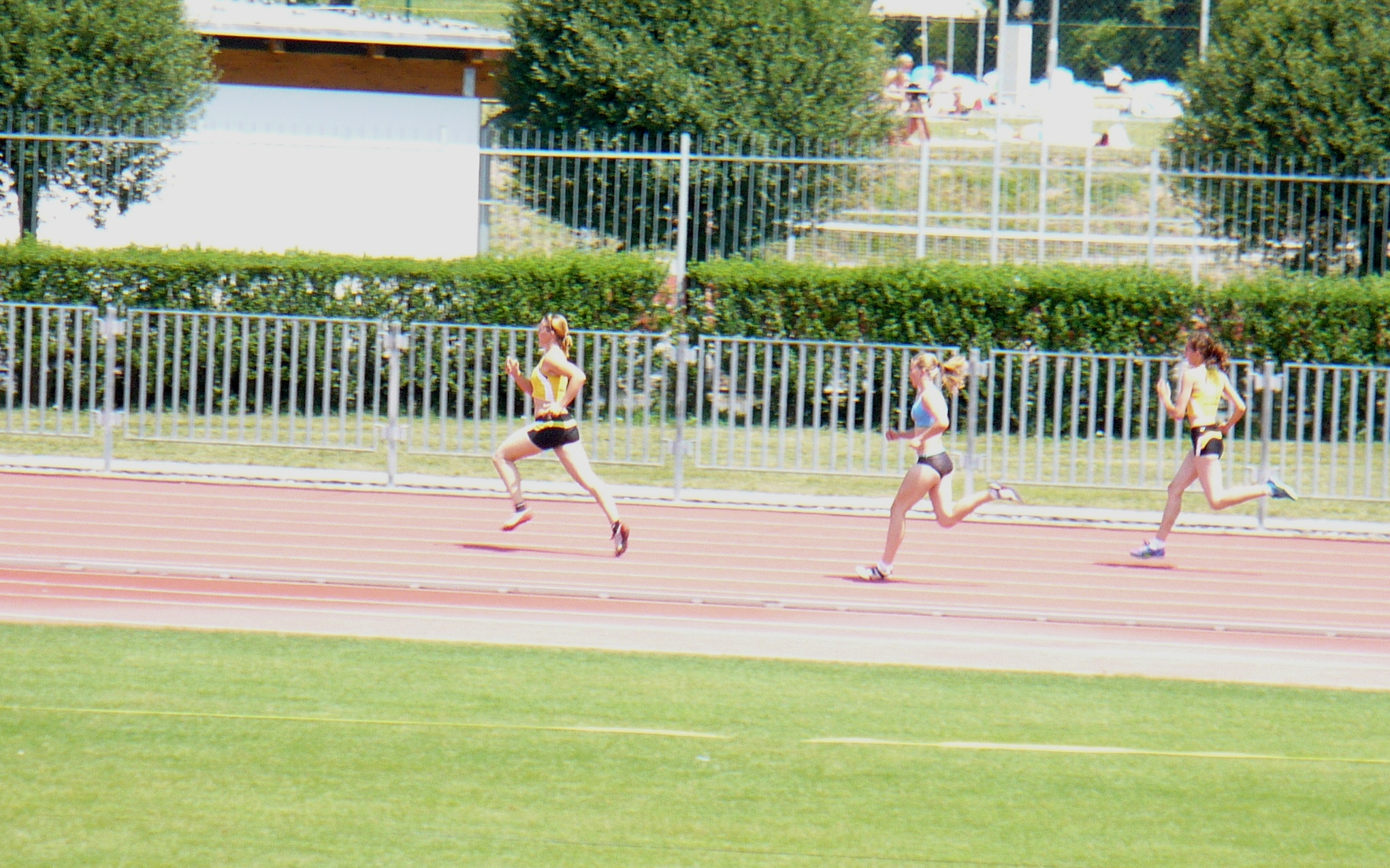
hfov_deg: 6.0
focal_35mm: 353
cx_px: 696
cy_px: 451
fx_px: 13372
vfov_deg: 3.7
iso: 100
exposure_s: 1/160
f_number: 4.5
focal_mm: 36.6
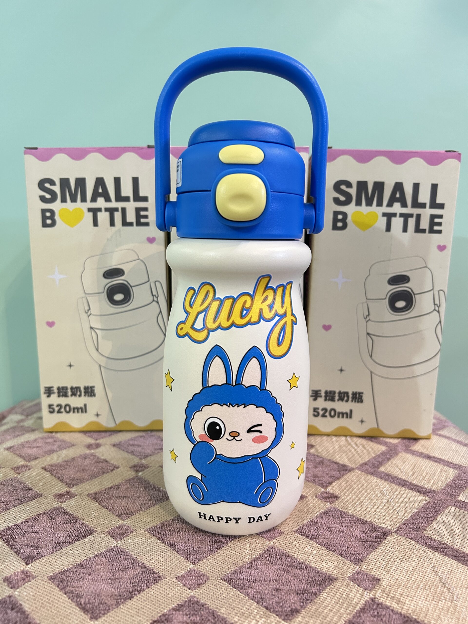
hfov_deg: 53.1
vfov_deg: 67.3
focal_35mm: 26
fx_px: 469
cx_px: 234
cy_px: 312
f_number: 1.5
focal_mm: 5.7
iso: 320
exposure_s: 1/50
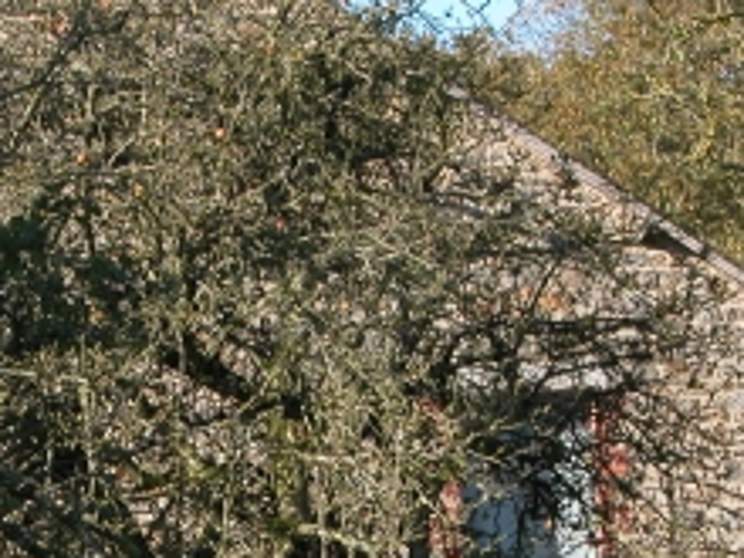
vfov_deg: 6.5
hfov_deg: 8.6
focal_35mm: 229
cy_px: 528
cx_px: 95
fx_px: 4922
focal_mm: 18.8
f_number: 5.3
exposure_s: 1/190
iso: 100
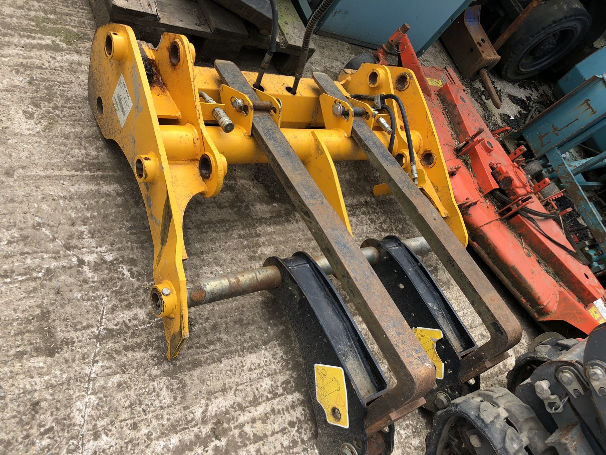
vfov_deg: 49.8
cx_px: 303
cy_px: 228
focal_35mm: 28
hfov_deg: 63.4
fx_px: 490
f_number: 1.8
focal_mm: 4
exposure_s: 1/657
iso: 20
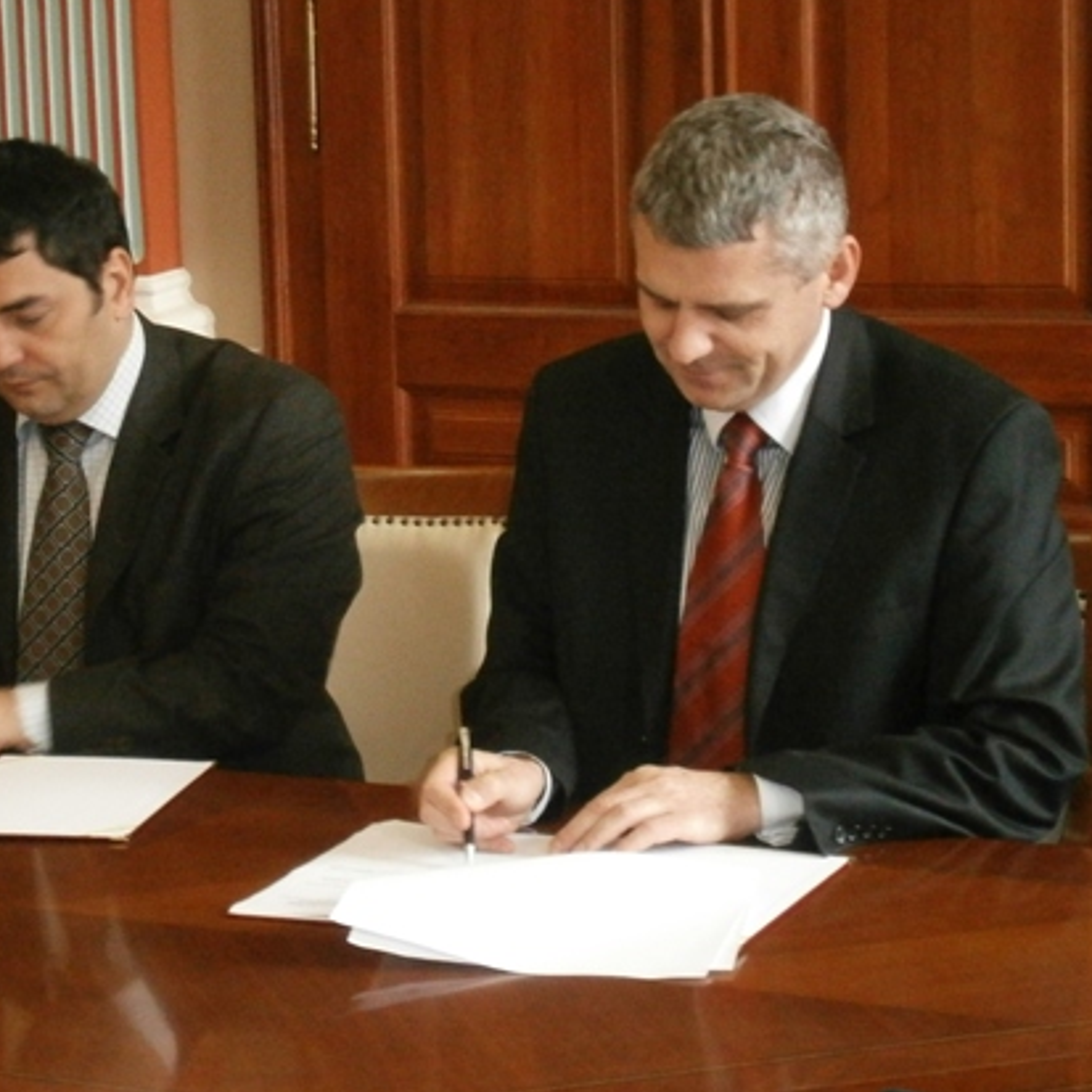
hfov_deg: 17.3
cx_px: 346
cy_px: 518
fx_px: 3569
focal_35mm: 100
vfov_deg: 17.4
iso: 800
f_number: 4.4
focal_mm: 13
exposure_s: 1/15
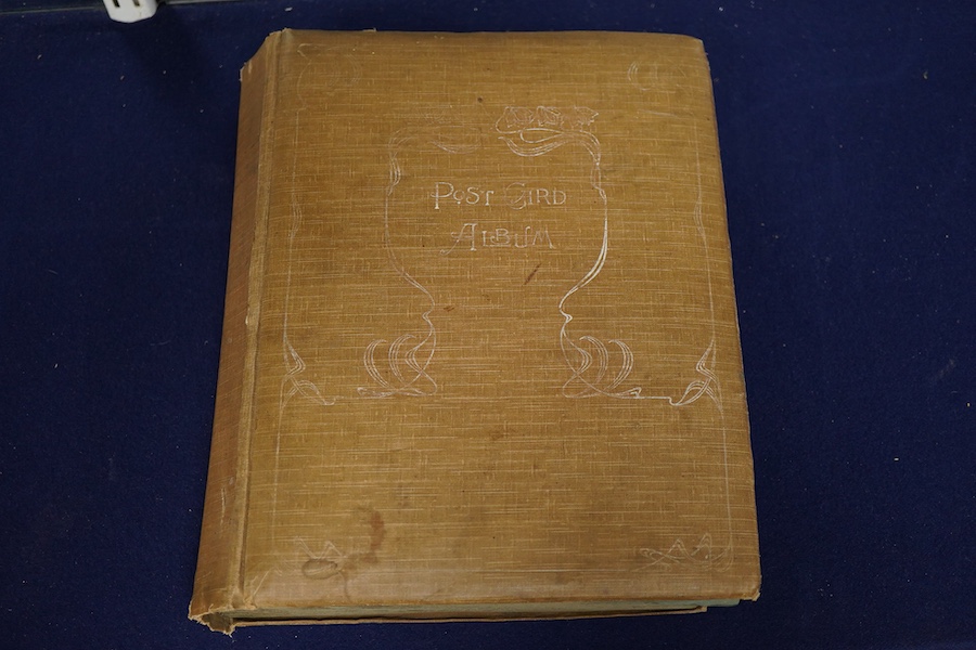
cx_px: 488
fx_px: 1220
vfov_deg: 29.9
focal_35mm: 45
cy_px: 325
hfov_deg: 43.6
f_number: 3.5
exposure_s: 1/125
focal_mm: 30
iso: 1250
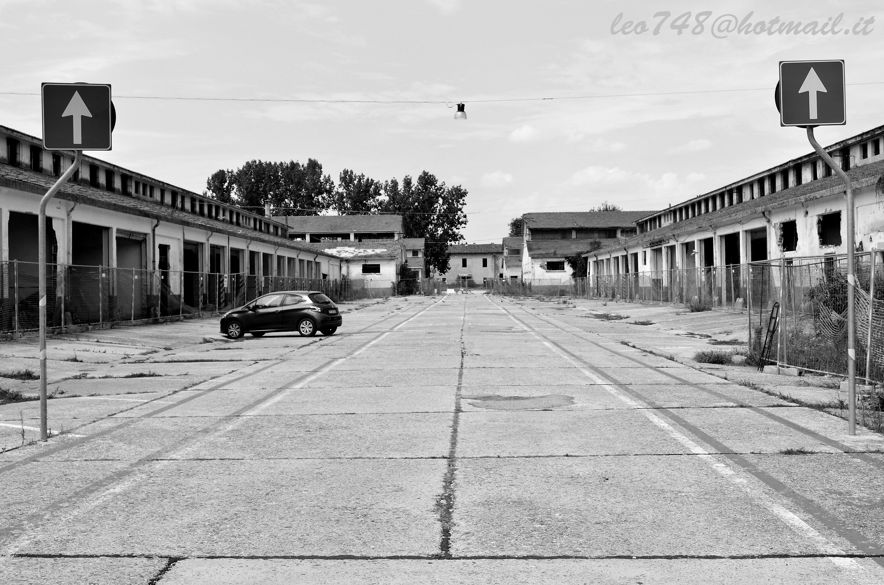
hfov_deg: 41.2
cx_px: 442
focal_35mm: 48
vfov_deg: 27.9
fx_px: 1176
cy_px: 292
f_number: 9
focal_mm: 32
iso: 100
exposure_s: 1/160
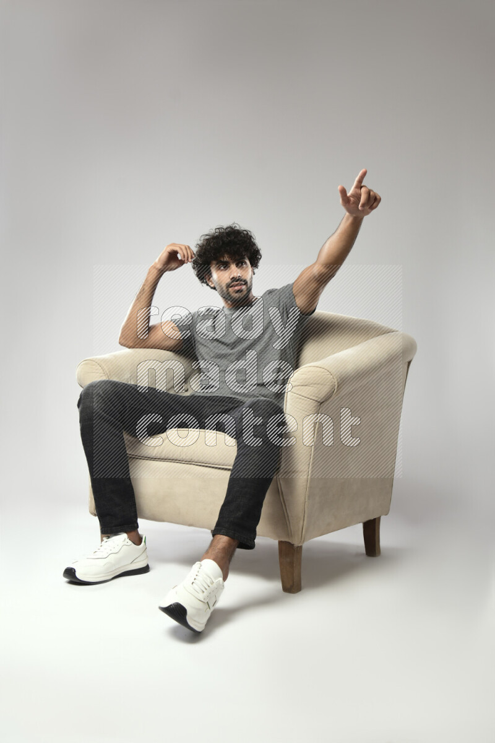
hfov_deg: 38.9
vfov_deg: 55.8
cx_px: 248
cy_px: 372
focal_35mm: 34
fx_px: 701
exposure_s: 1/125
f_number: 5
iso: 400
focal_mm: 34
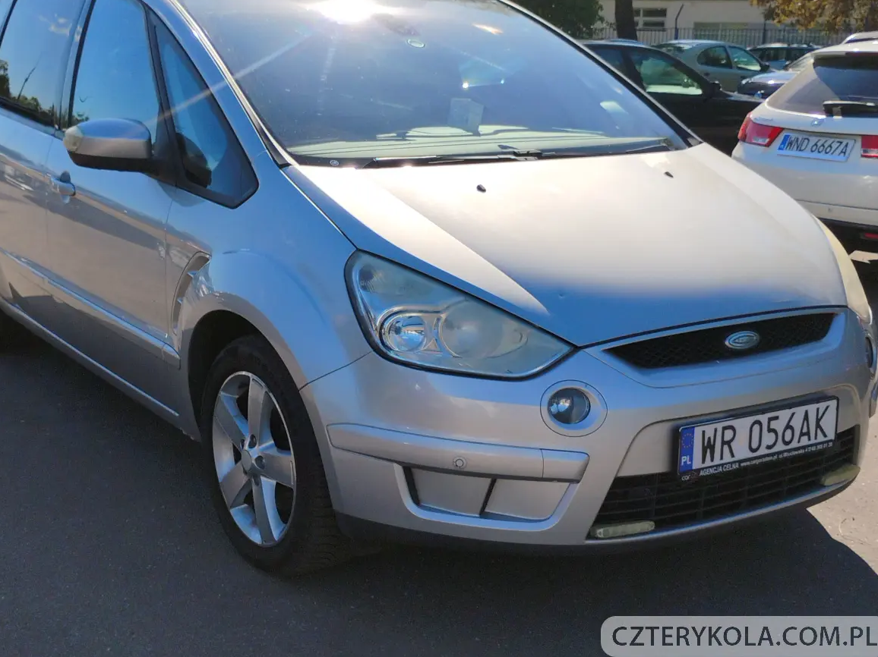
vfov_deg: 45.4
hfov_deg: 58.3
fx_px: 786
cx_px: 412
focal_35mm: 31
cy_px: 305
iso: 100
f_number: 1.8
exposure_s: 1/1176
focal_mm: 4.26
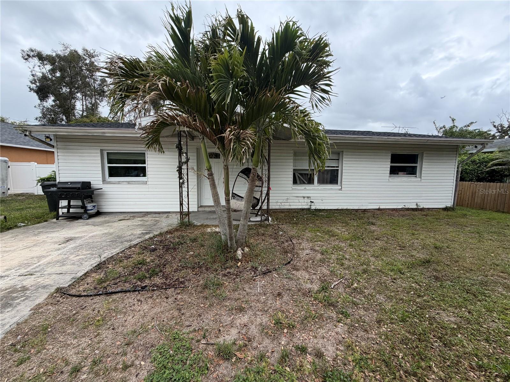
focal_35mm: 14
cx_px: 255
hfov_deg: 102.1
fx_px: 206
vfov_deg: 85.7
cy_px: 191
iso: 40
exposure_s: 1/212
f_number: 2.2
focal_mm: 2.22
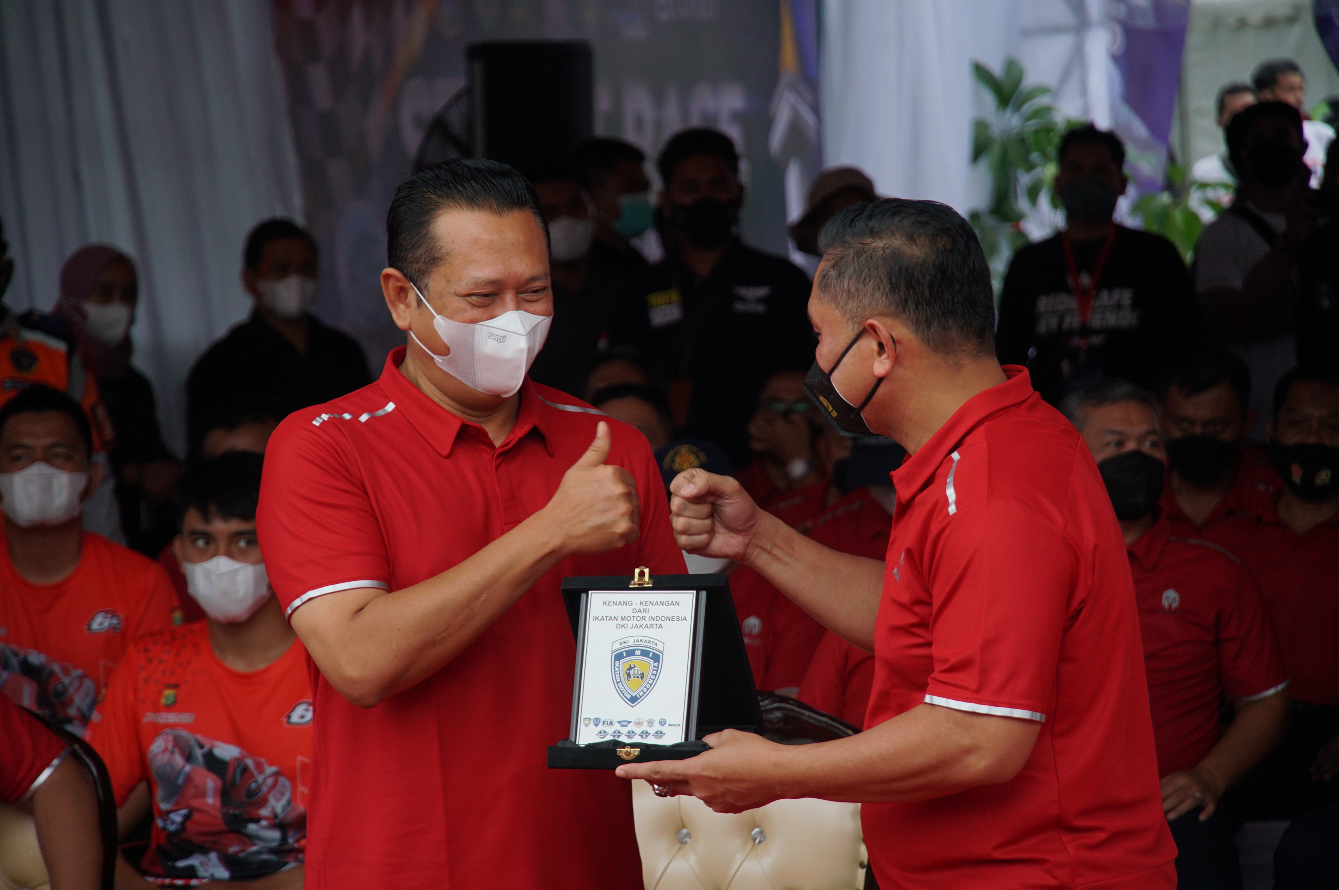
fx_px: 6633
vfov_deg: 7.7
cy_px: 445
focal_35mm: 178
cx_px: 670
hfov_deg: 11.5
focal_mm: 119
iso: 400
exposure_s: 1/250
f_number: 5.6
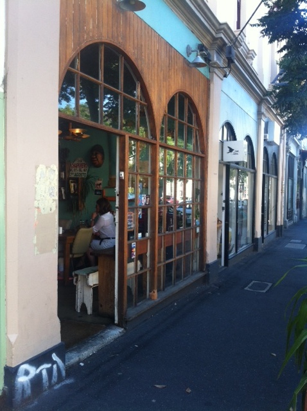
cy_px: 206
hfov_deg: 40.6
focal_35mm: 35
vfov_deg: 52.7
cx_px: 154
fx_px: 415
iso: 80
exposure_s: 1/60
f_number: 2.8
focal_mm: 3.85
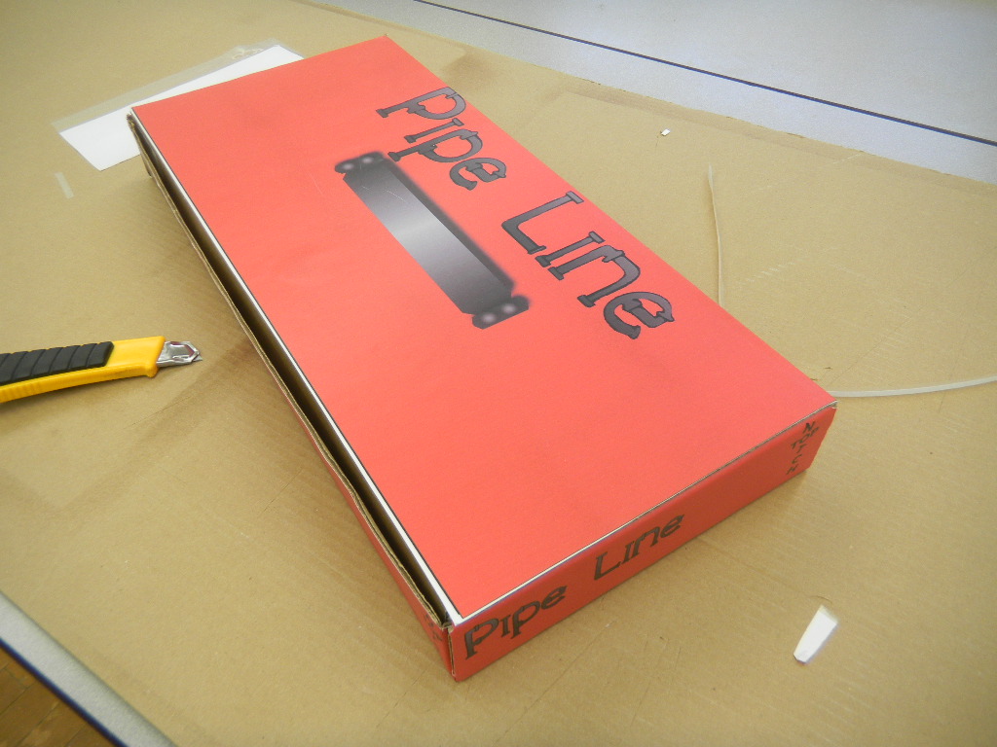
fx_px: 806
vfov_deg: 49.7
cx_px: 498
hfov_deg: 63.4
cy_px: 374
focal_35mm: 28
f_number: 3.9
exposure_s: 1/8.6
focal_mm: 5
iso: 100
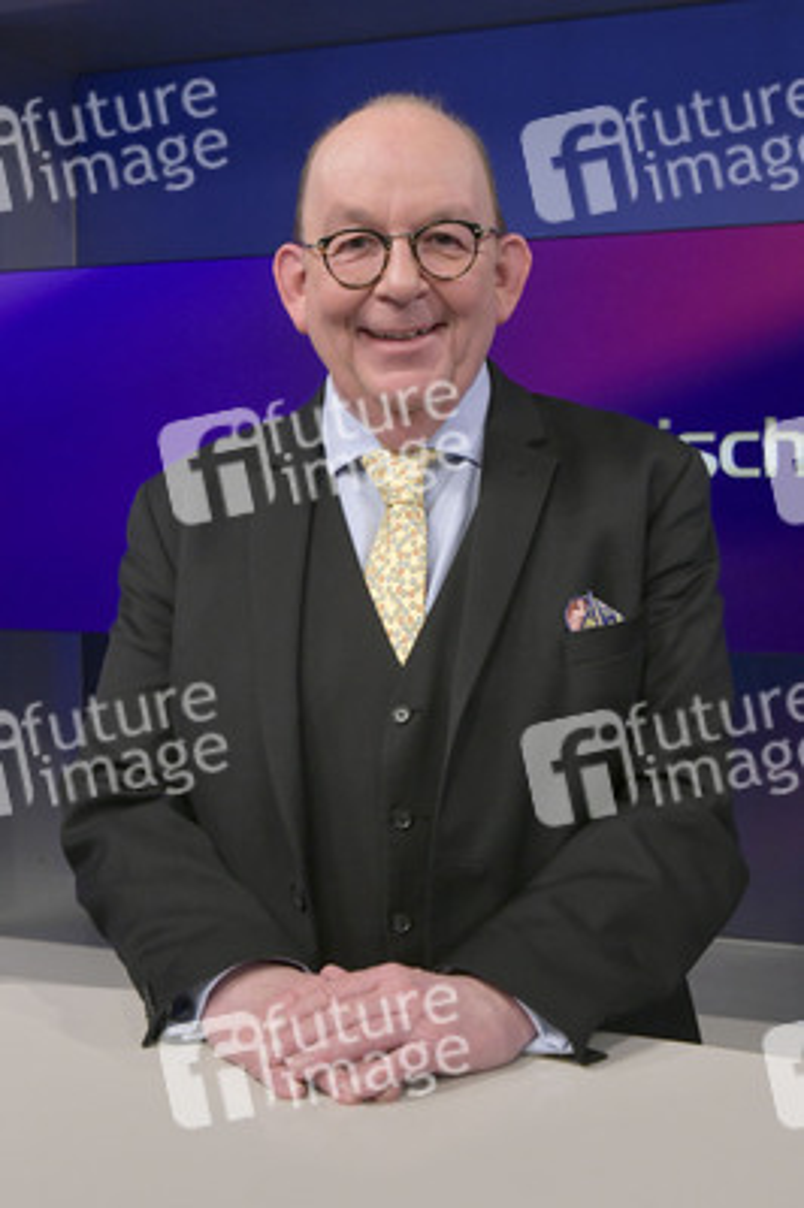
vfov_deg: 53.2
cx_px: 402
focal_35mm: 36
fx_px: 1208
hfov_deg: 36.8
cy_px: 604
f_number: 7.1
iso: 2000
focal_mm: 36
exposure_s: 1/200
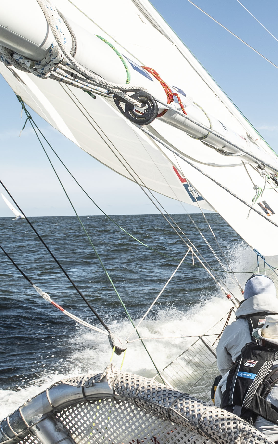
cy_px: 225
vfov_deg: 36.3
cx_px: 325
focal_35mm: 56
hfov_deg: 21.6
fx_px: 679
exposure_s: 1/320
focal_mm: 24
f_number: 10
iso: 100
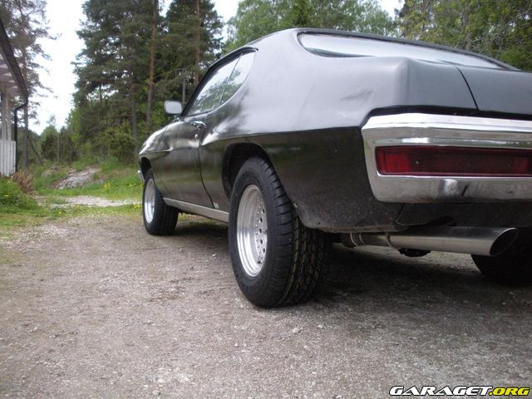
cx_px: 266
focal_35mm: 36
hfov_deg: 51.4
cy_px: 200
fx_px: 553
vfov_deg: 39.7
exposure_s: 1/747
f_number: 3.5
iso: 400
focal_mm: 6.3
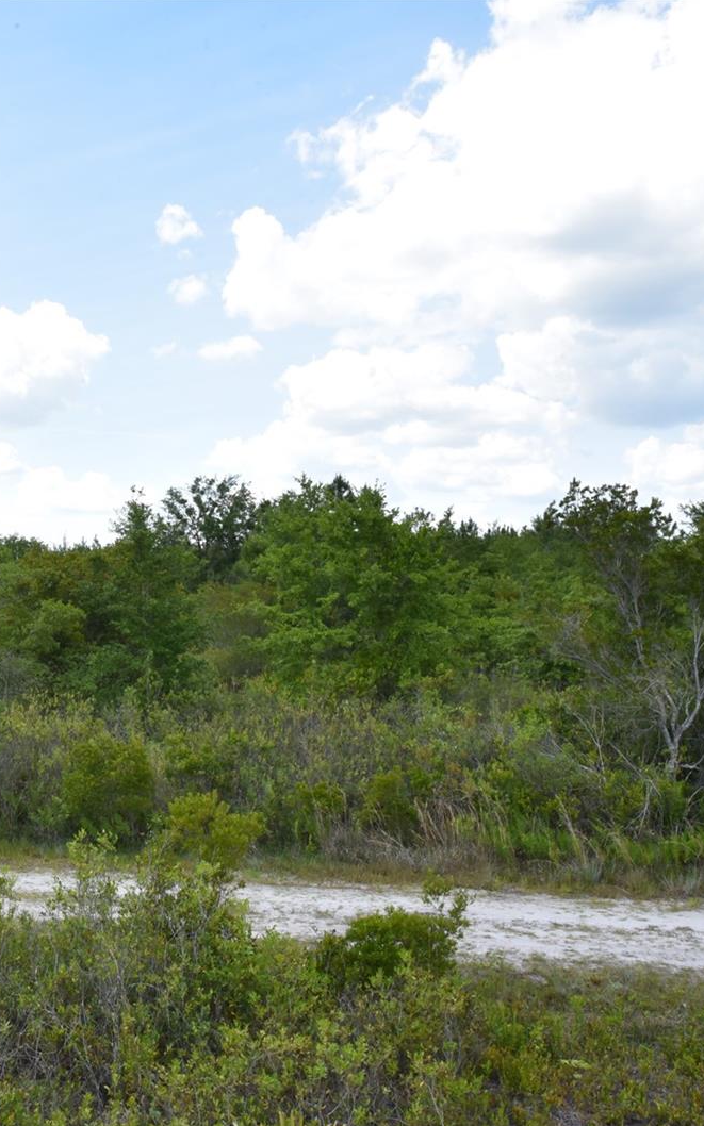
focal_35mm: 37
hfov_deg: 31.8
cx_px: 1
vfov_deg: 52.8
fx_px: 1136
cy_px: 564
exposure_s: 1/200
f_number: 22
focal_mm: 24
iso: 1250
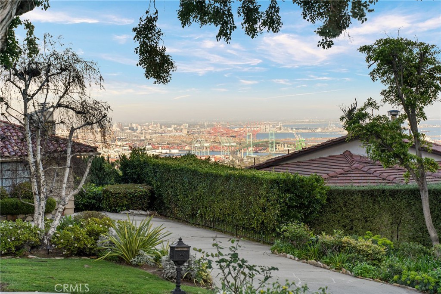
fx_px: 919
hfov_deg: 27.0
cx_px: 220
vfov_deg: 18.2
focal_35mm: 75
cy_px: 147
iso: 320
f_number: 7.1
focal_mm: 75
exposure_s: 1/160
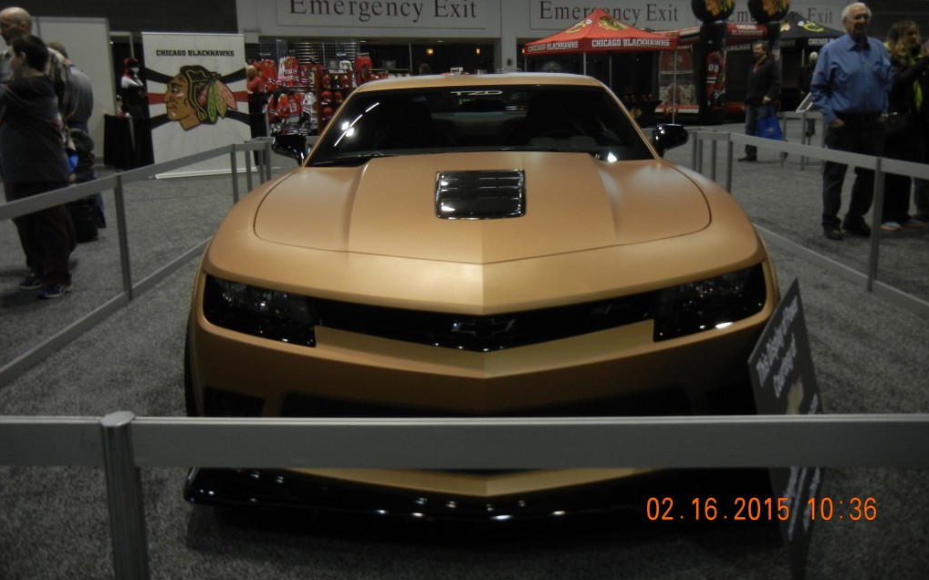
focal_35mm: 32
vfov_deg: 39.3
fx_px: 810
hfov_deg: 59.7
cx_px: 466
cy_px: 232
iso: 352
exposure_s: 1/61
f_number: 3.5
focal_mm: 5.4
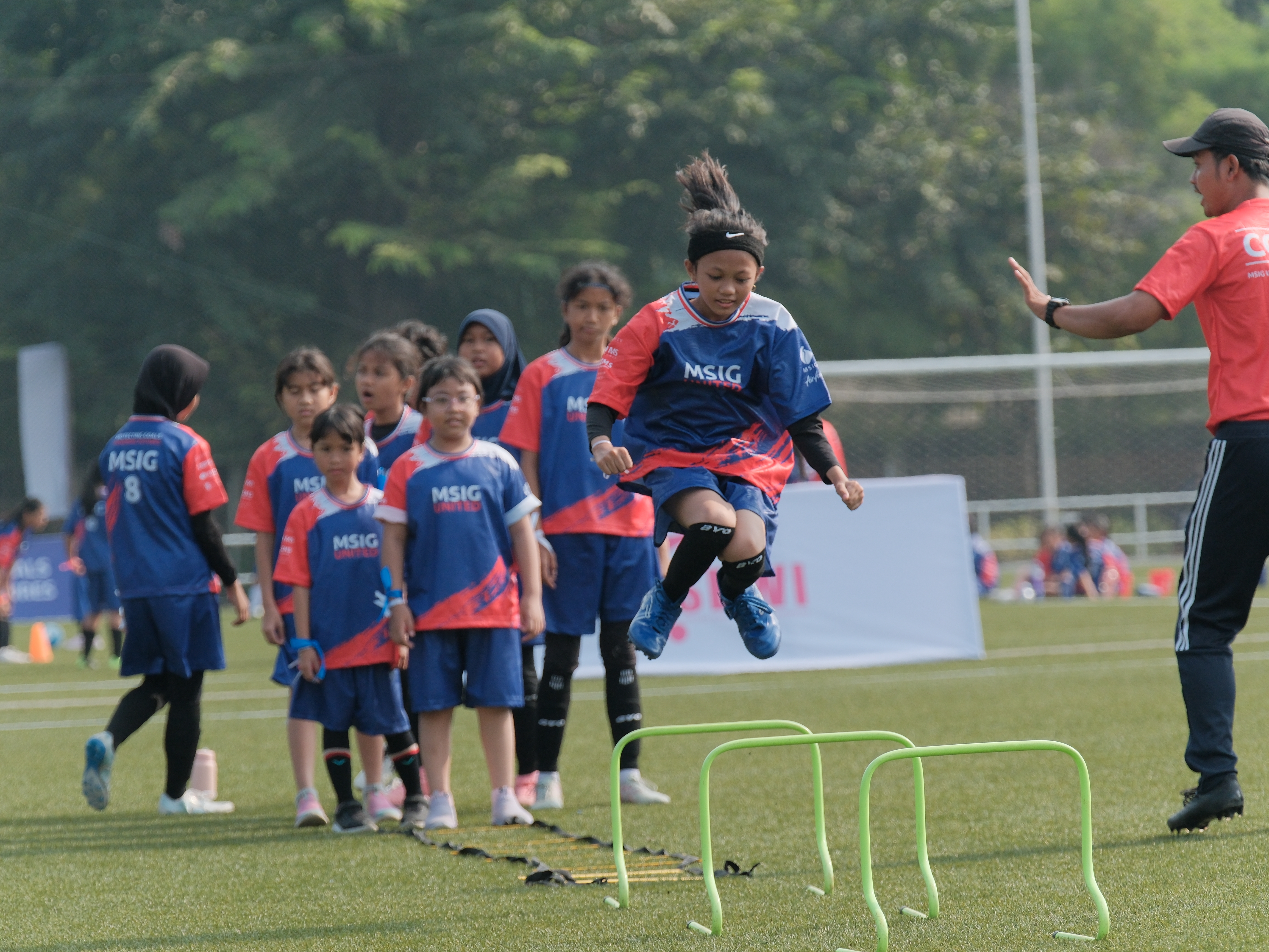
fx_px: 5646
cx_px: 631
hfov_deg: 12.8
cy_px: 475
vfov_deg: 9.6
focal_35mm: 154
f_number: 3.2
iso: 800
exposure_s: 1/2000
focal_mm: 94.5
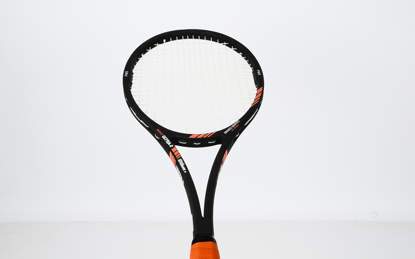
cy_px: 126
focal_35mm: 43
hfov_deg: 46.2
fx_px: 486
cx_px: 209
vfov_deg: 29.9
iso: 100
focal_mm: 28
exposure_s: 1/160
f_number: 16
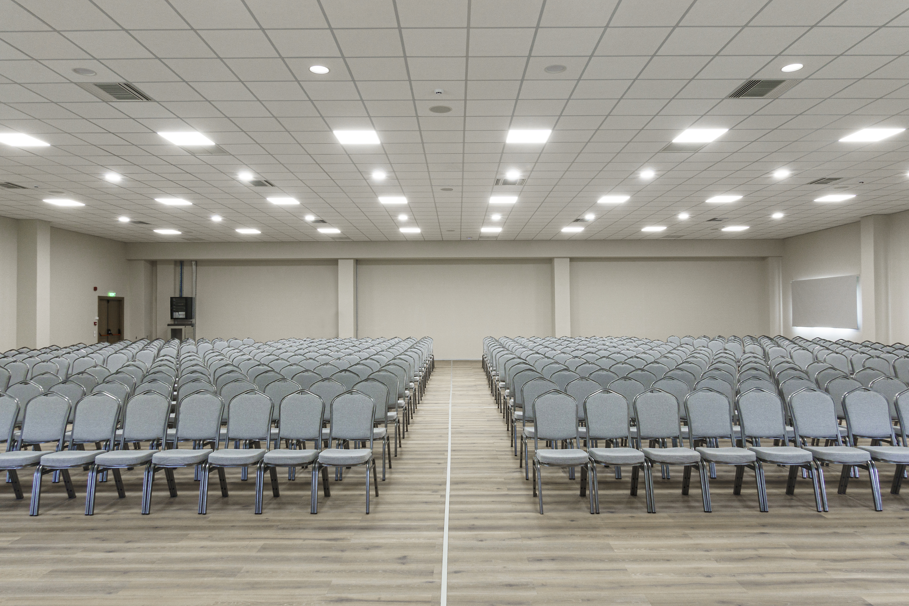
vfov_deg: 53.1
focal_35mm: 24
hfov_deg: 73.7
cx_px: 454
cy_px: 303
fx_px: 606
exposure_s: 1/3
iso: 64
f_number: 11
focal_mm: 9
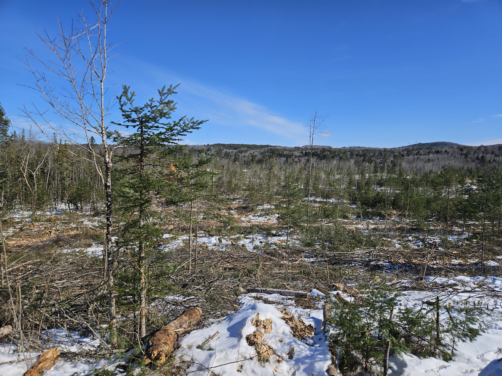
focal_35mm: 23
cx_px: 251
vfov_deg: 58.9
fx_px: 334
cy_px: 188
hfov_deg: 73.9
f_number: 1.8
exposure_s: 1/2544
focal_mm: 5.4
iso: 25
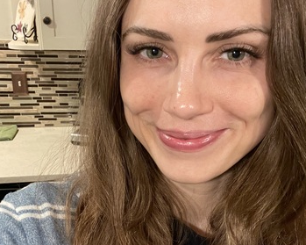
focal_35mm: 42
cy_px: 162
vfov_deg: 35.3
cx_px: 160
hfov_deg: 43.8
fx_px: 380
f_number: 2.2
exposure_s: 1/40
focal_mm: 2.71
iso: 400
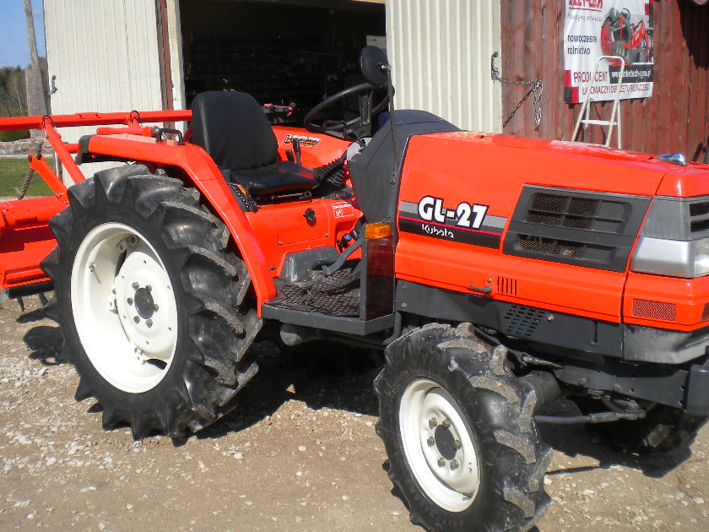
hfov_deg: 38.2
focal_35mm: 50
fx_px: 1024
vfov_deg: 29.1
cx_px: 344
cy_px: 284
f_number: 4.9
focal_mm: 7.4
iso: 80
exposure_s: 1/730
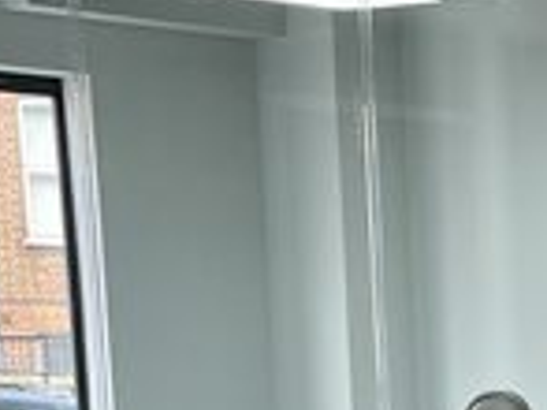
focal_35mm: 132
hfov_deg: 13.9
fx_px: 2084
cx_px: 869
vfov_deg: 10.6
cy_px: 714
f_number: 1.6
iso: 100
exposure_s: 1/120
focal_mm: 5.1
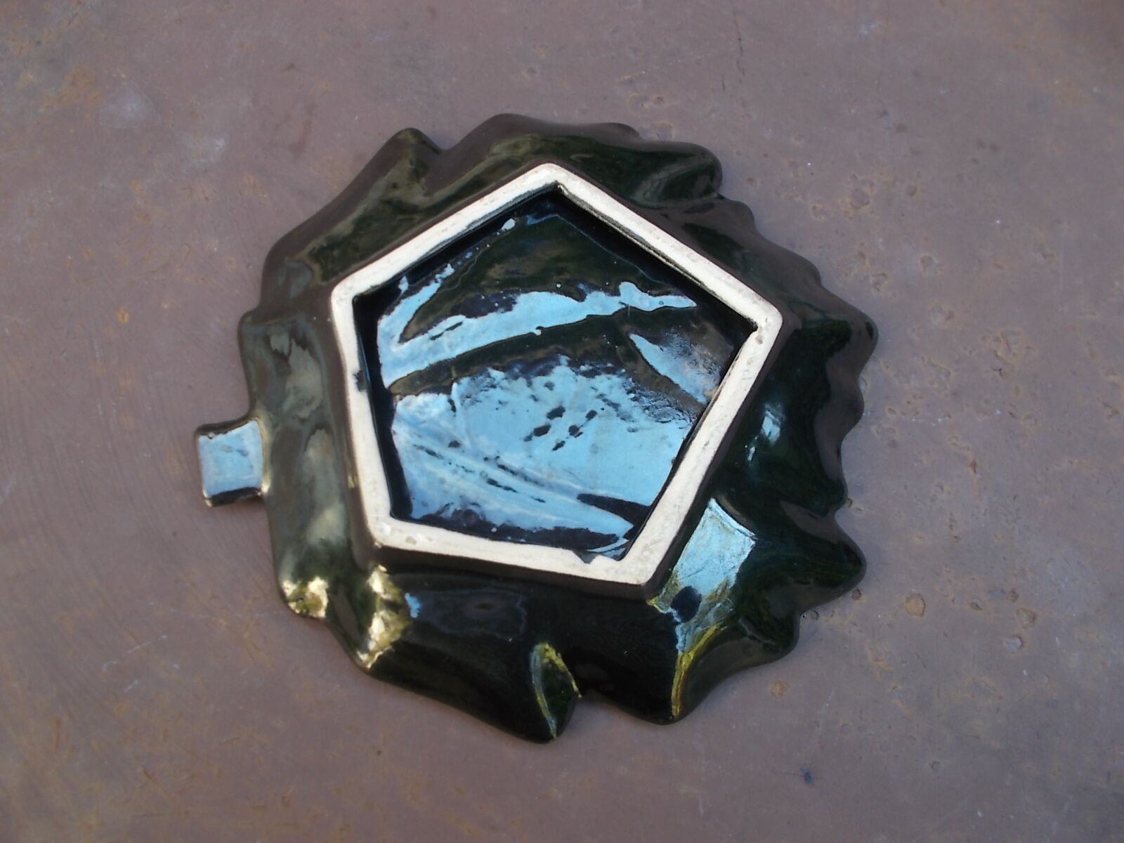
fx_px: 844
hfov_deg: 67.3
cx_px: 562
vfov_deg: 53.1
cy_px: 422
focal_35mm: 26
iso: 80
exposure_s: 1/50
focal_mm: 4.6
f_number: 3.2
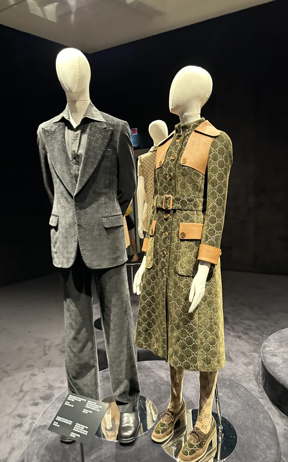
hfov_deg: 47.6
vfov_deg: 70.4
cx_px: 149
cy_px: 232
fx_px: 327
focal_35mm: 26
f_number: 1.78
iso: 800
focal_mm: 6.86
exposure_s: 1/50
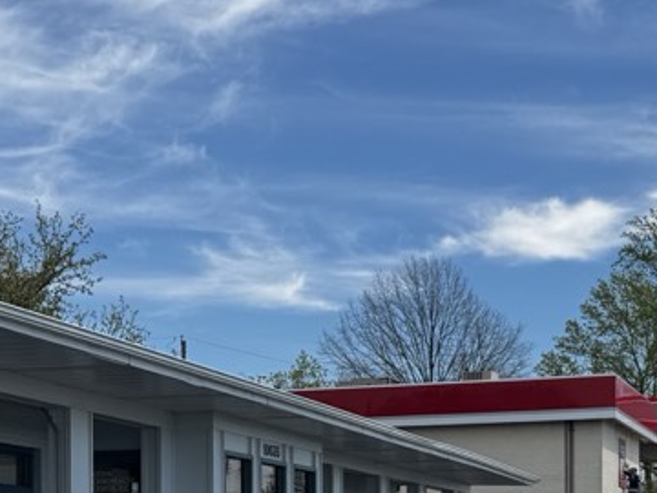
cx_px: 328
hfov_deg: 24.4
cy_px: 570
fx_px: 1518
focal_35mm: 80
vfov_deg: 17.7
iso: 80
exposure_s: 1/4310
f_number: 1.78
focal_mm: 6.76
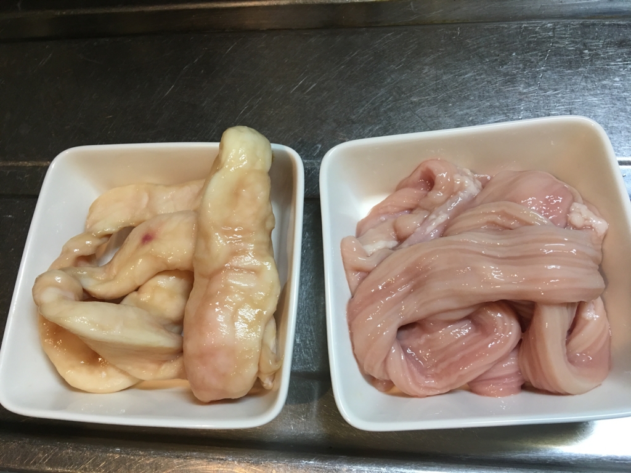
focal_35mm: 29
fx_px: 529
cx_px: 316
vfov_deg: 48.2
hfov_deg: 61.7
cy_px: 236
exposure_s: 1/17
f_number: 2.2
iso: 64
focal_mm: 4.15
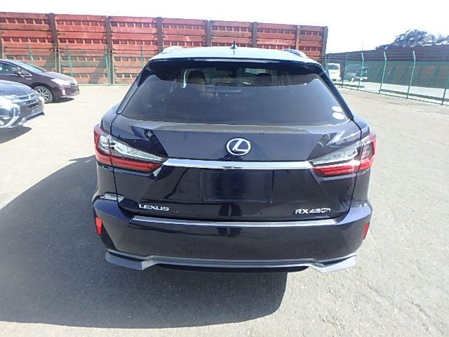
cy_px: 168
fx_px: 272
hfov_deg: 79.0
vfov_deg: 63.4
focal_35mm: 21
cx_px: 224
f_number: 3.5
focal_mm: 3.7
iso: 125
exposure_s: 1/250
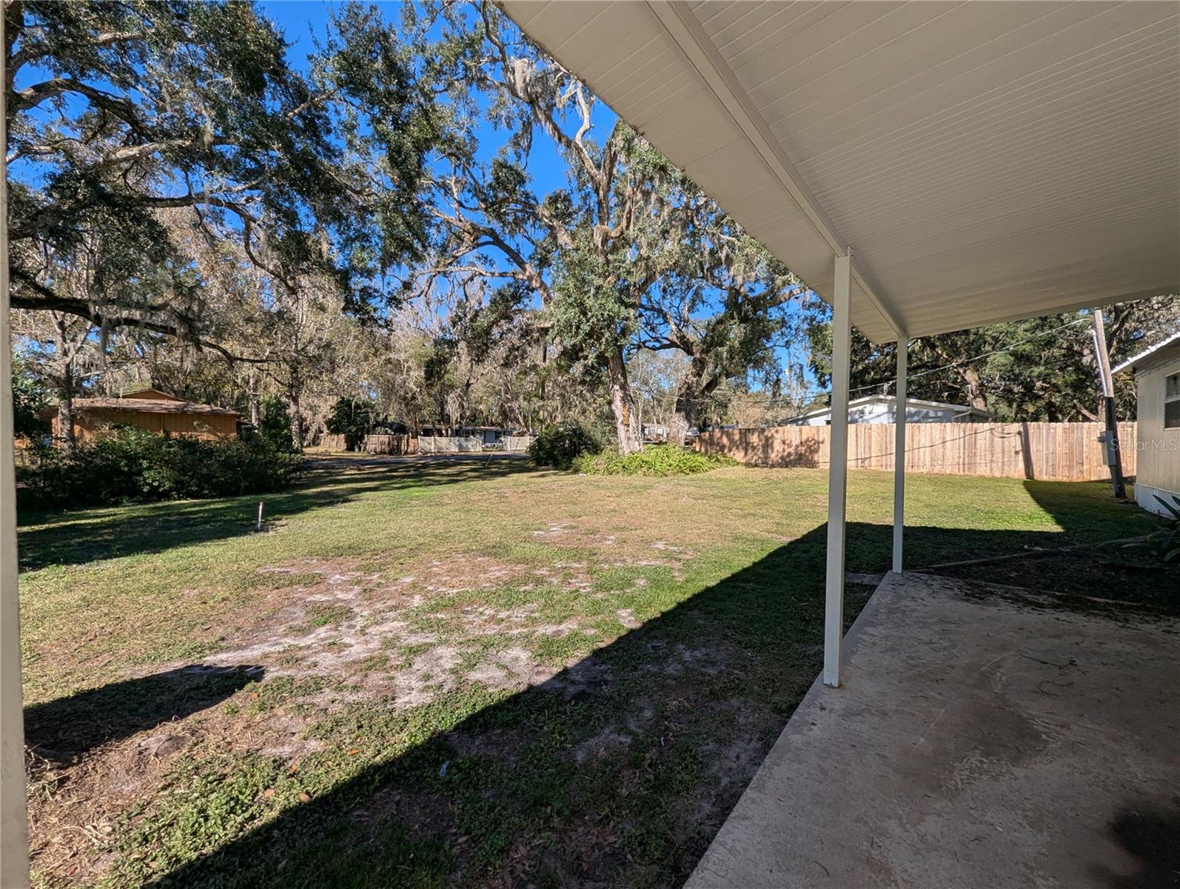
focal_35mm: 13
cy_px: 444
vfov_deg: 90.1
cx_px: 590
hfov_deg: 106.1
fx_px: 444
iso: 43
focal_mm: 1.95
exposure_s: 1/1027
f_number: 2.2
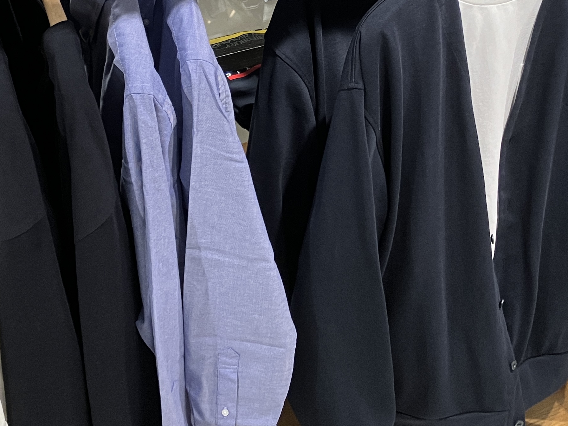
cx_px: 221
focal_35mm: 63
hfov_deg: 30.6
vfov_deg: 22.4
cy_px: -5
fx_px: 1034
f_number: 1.8
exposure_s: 1/50
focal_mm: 3.99
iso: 80
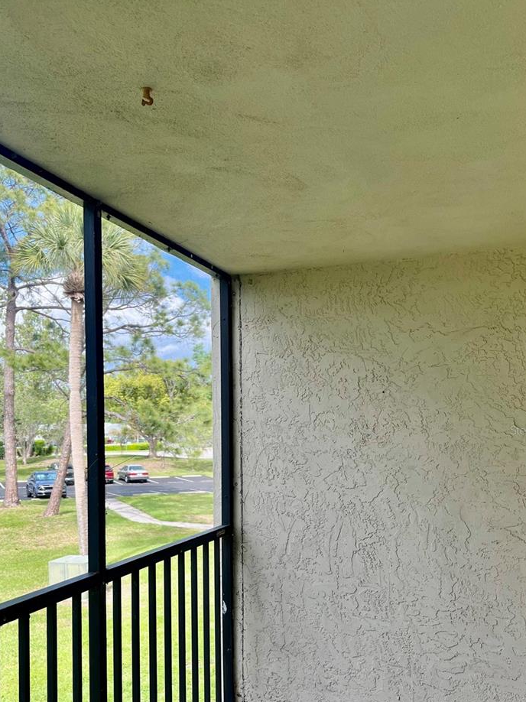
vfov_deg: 53.5
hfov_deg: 41.6
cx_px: 220
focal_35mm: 34
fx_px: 689
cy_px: 430
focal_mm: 5.1
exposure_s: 1/577
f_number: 1.6
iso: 50
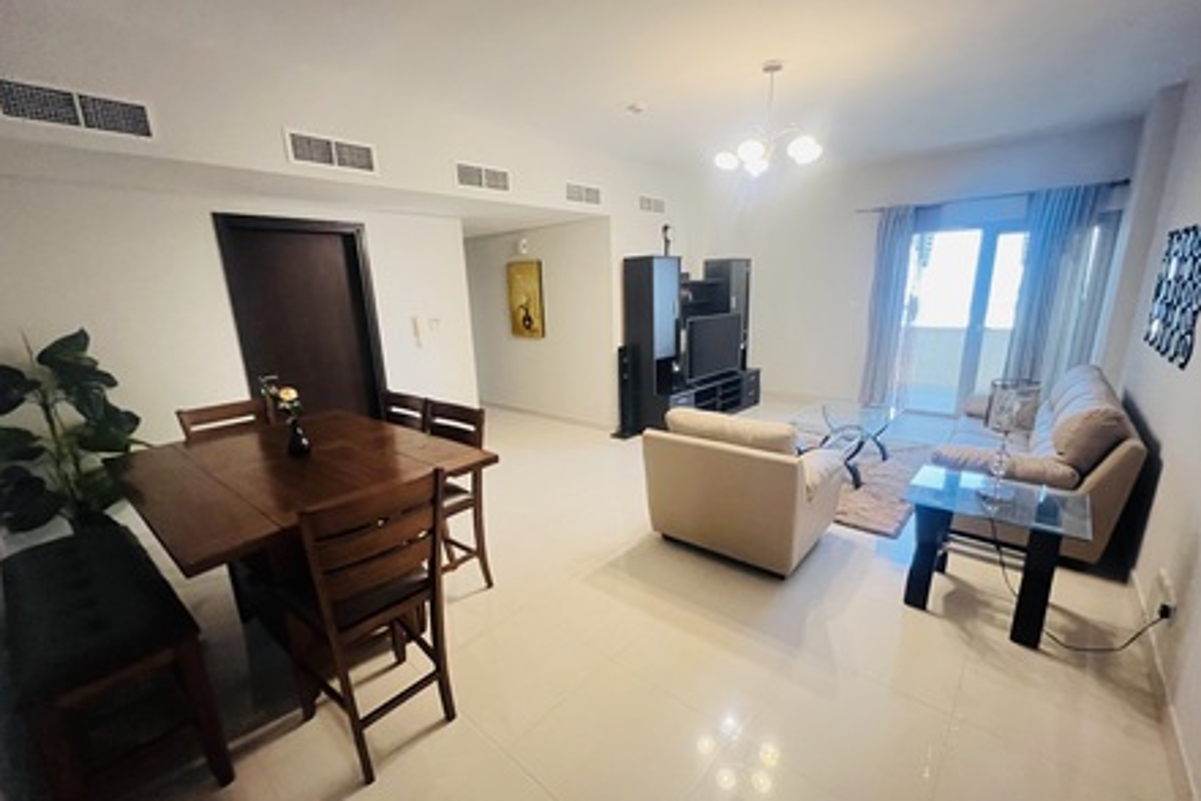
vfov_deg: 81.2
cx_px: 600
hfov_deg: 104.3
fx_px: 467
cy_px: 415
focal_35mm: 14
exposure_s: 1/25
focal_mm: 1.57
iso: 1250
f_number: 1.8
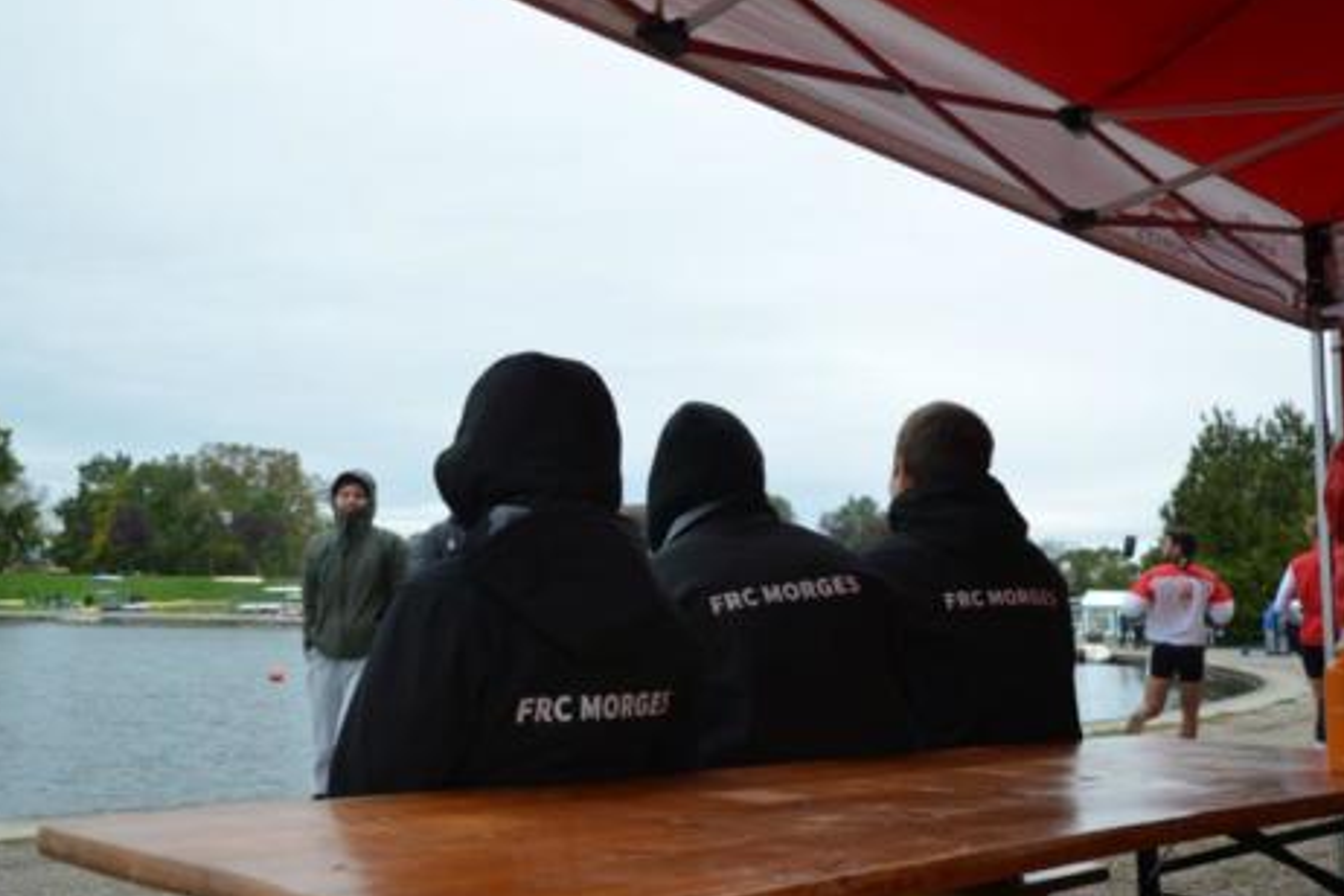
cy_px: 458
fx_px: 1513
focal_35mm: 41
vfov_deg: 33.0
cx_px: 657
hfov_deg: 47.9
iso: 200
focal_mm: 25
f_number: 6.3
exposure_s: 1/160
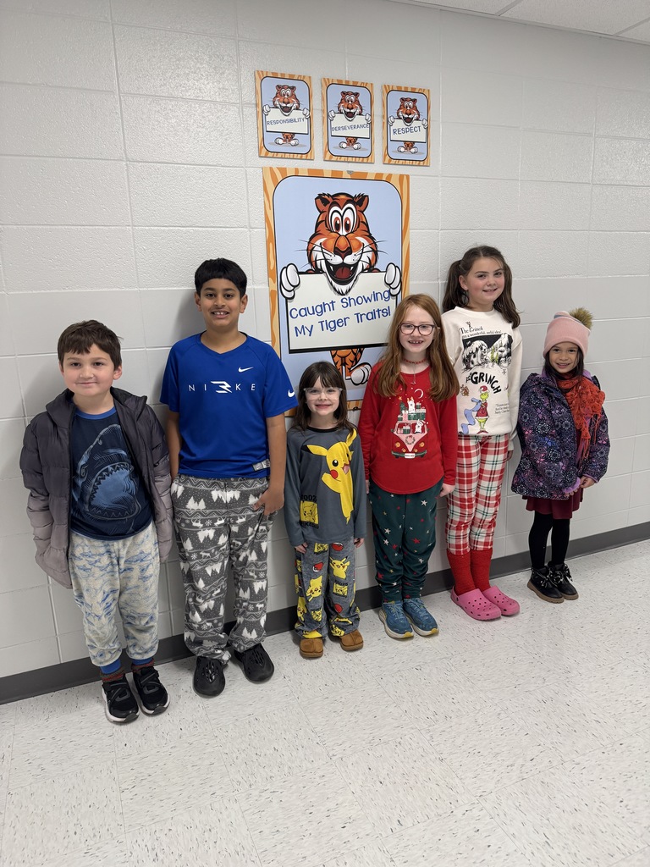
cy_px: 434
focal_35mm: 24
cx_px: 325
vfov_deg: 71.6
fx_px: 601
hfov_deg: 56.8
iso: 200
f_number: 1.78
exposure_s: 1/120
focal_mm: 6.76
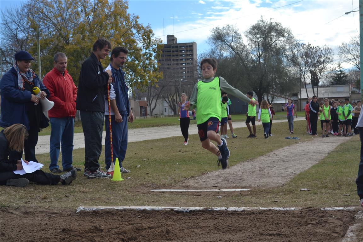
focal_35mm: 72
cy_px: 121
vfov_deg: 18.9
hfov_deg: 28.1
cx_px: 182
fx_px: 726
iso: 100
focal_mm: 48
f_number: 8
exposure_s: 1/250
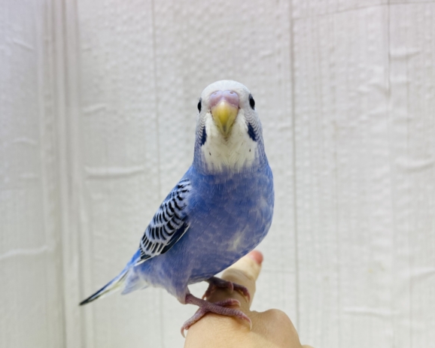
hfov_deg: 64.0
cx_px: 218
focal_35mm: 27
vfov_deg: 53.2
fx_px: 348
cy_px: 178
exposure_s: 1/100
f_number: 1.8
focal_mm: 4.25
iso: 80
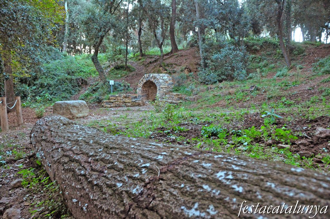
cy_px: 110
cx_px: 165
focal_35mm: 27
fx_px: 247
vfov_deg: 47.8
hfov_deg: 67.4
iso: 1600
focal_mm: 18
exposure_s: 1/40
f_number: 3.5
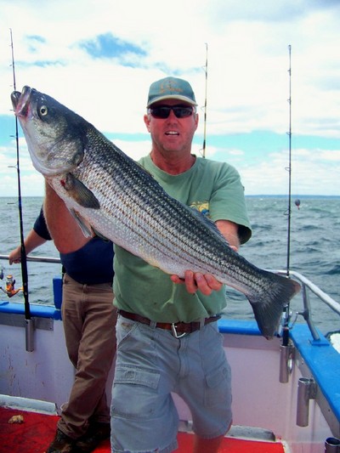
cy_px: 226
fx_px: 471
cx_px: 170
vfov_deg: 51.3
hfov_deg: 39.7
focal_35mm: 36
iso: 64
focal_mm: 5.85
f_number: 2.8
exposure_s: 1/500
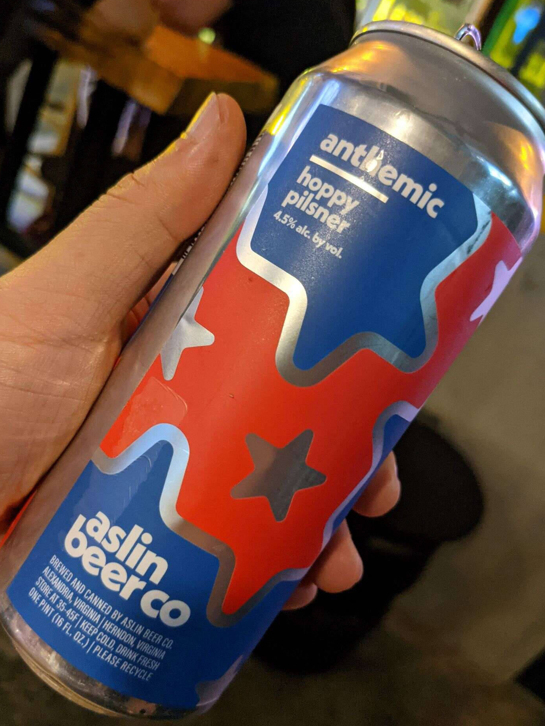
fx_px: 630
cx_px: 261
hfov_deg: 46.8
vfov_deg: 59.9
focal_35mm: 30
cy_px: 385
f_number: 1.73
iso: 816
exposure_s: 1/25
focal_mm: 4.38
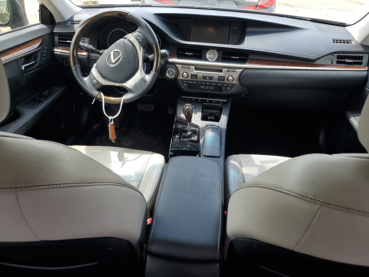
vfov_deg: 53.1
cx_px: 184
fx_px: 277
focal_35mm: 26
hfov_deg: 67.3
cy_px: 138
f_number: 1.5
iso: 50
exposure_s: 1/370
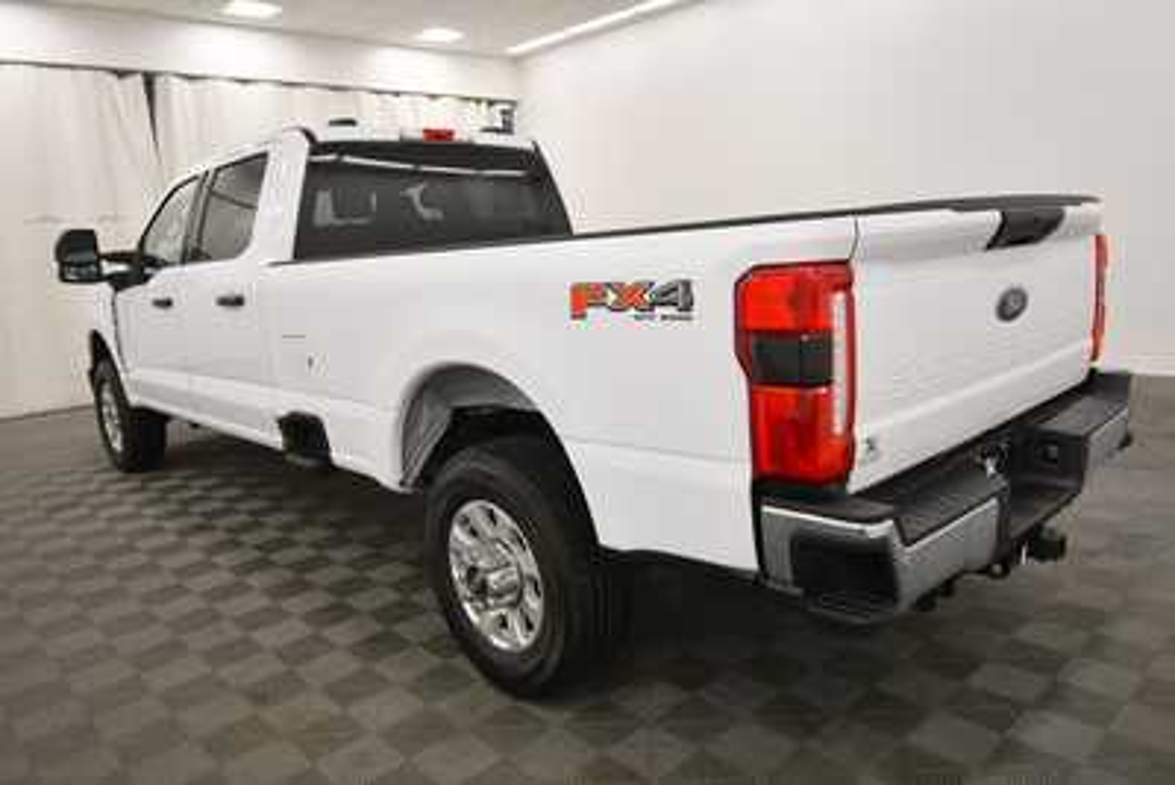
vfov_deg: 51.3
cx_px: 588
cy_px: 392
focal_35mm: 25
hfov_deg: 71.5
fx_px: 816
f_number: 5.3
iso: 800
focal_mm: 17
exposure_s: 1/200
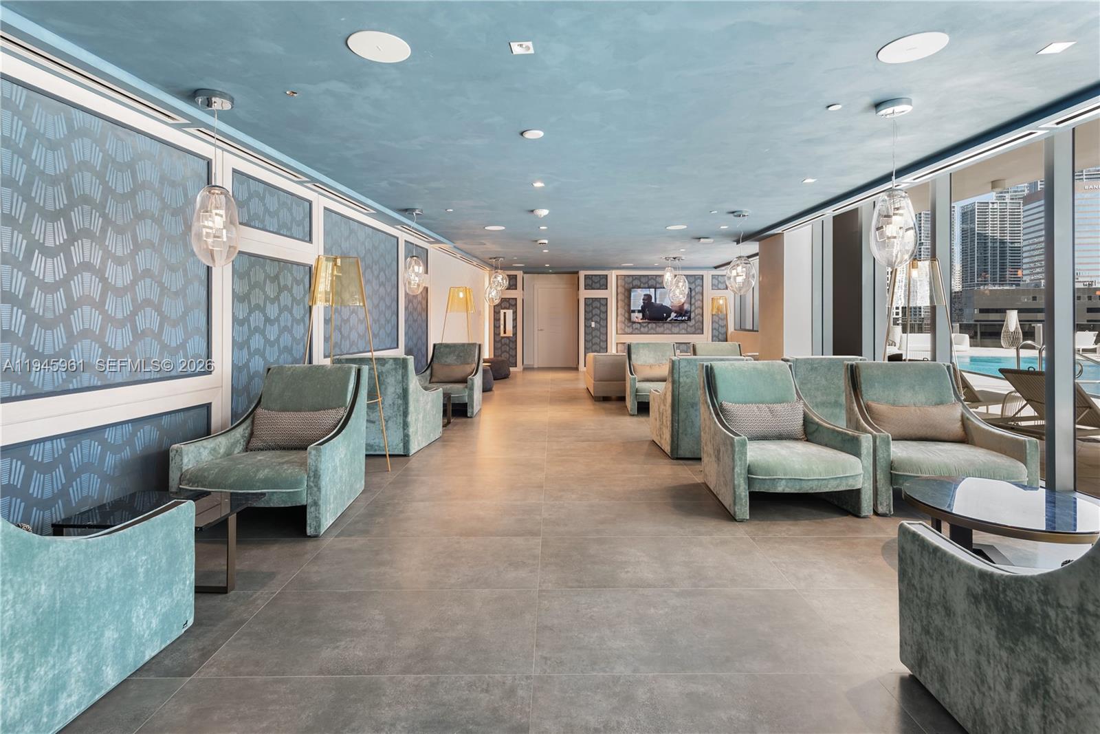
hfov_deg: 93.3
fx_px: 519
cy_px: 367
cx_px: 550
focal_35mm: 17
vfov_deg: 70.5
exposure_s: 1/2.5
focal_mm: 17
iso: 200
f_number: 11
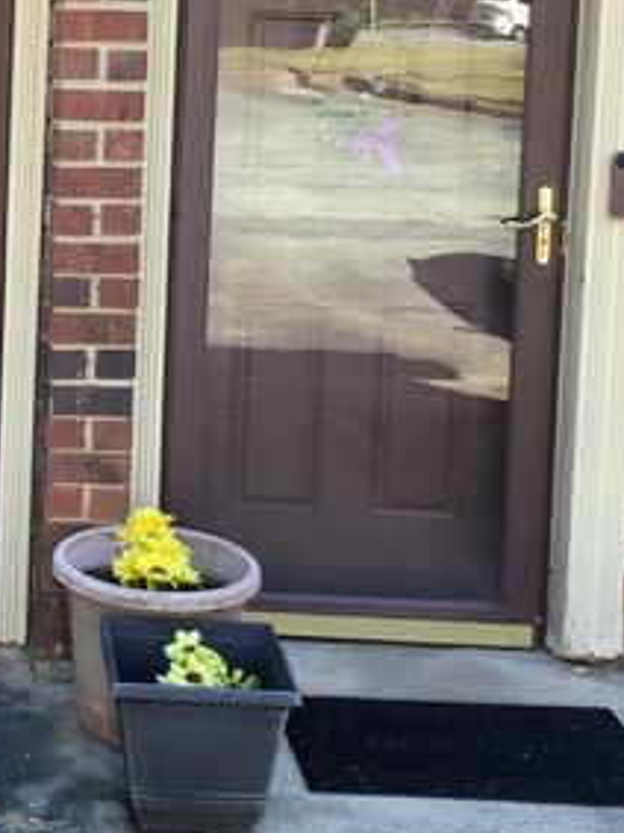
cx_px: -106
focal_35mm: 73
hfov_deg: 19.1
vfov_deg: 26.2
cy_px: 157
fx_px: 1756
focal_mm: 3.3
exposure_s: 1/120
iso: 40
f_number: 2.4
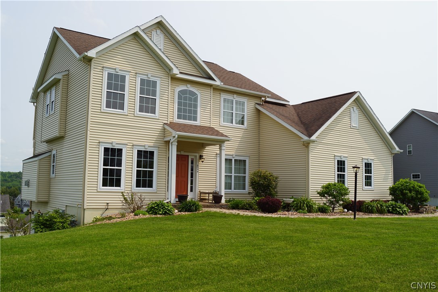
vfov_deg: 40.0
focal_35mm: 33
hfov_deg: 57.2
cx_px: 219
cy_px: 146
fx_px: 401
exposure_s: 1/160
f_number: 10
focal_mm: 22
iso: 100
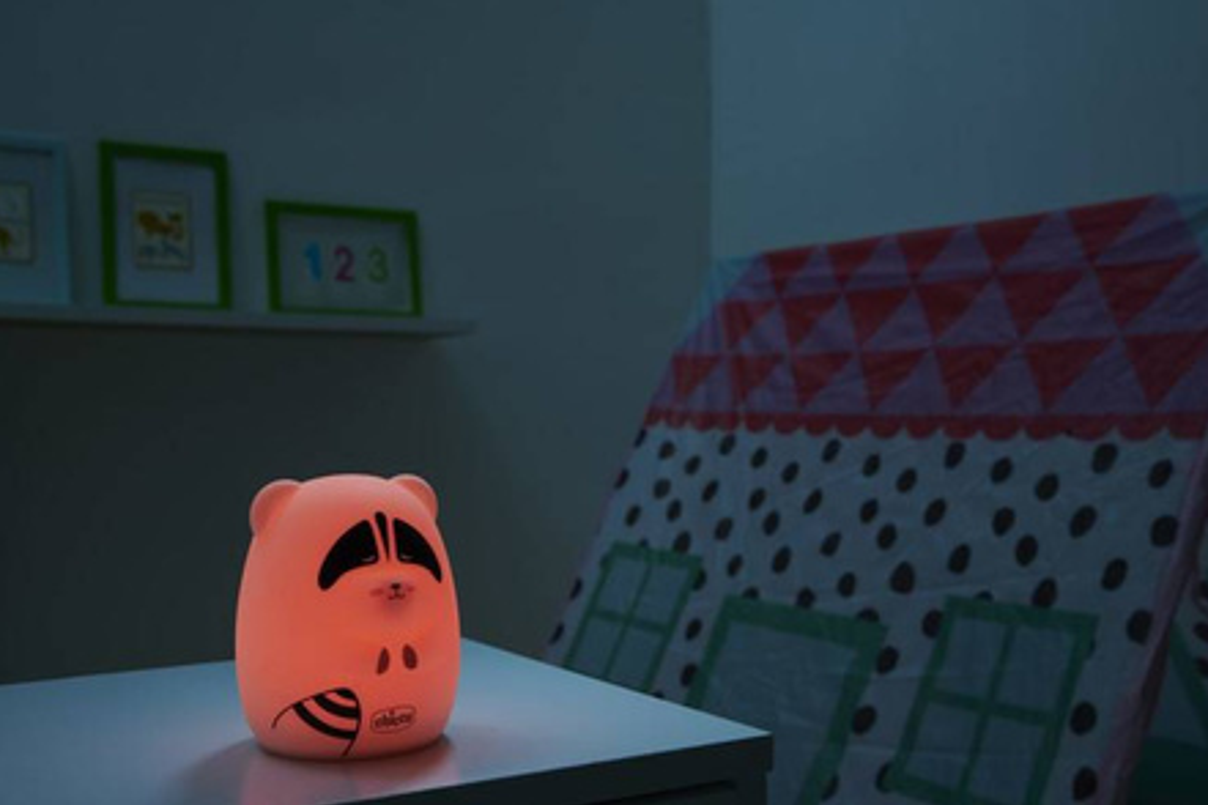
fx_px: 1644
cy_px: 404
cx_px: 603
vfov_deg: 27.5
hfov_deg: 40.3
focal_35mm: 49
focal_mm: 48
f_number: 11
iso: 80
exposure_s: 1/1.59
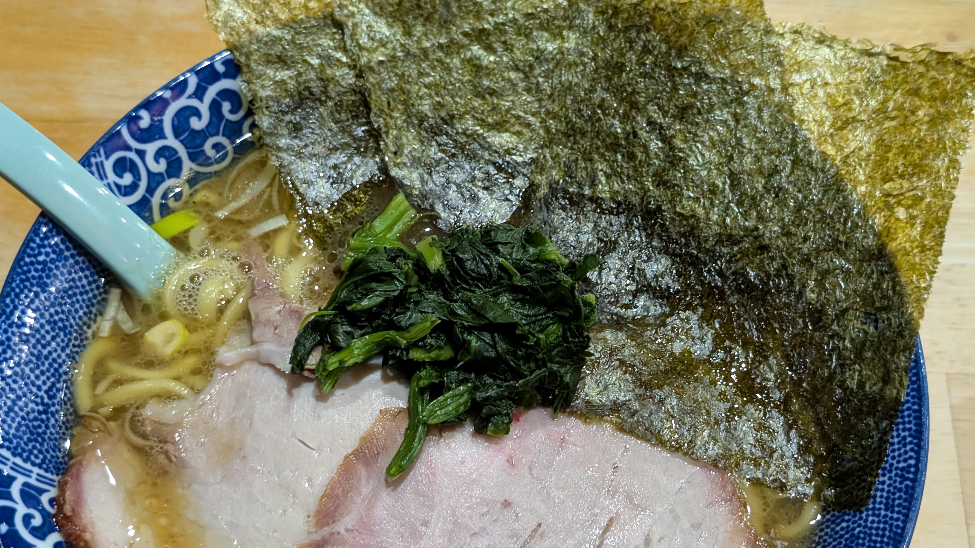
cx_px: 464
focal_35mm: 58
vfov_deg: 20.7
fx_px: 1499
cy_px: 319
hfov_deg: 36.0
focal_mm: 6.9
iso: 381
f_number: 1.68
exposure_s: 1/20
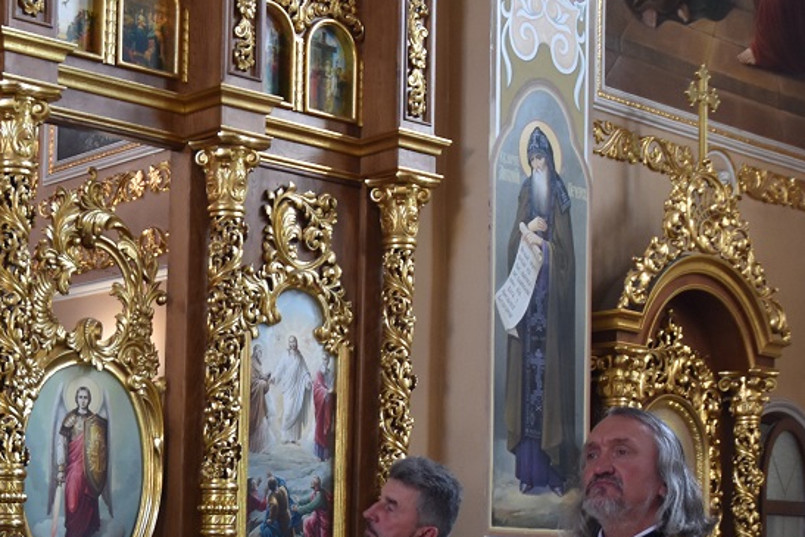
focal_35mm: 74
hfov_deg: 26.5
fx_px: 1655
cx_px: 90
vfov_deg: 18.1
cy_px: 499
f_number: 3.8
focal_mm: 24
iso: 1000
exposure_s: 1/125
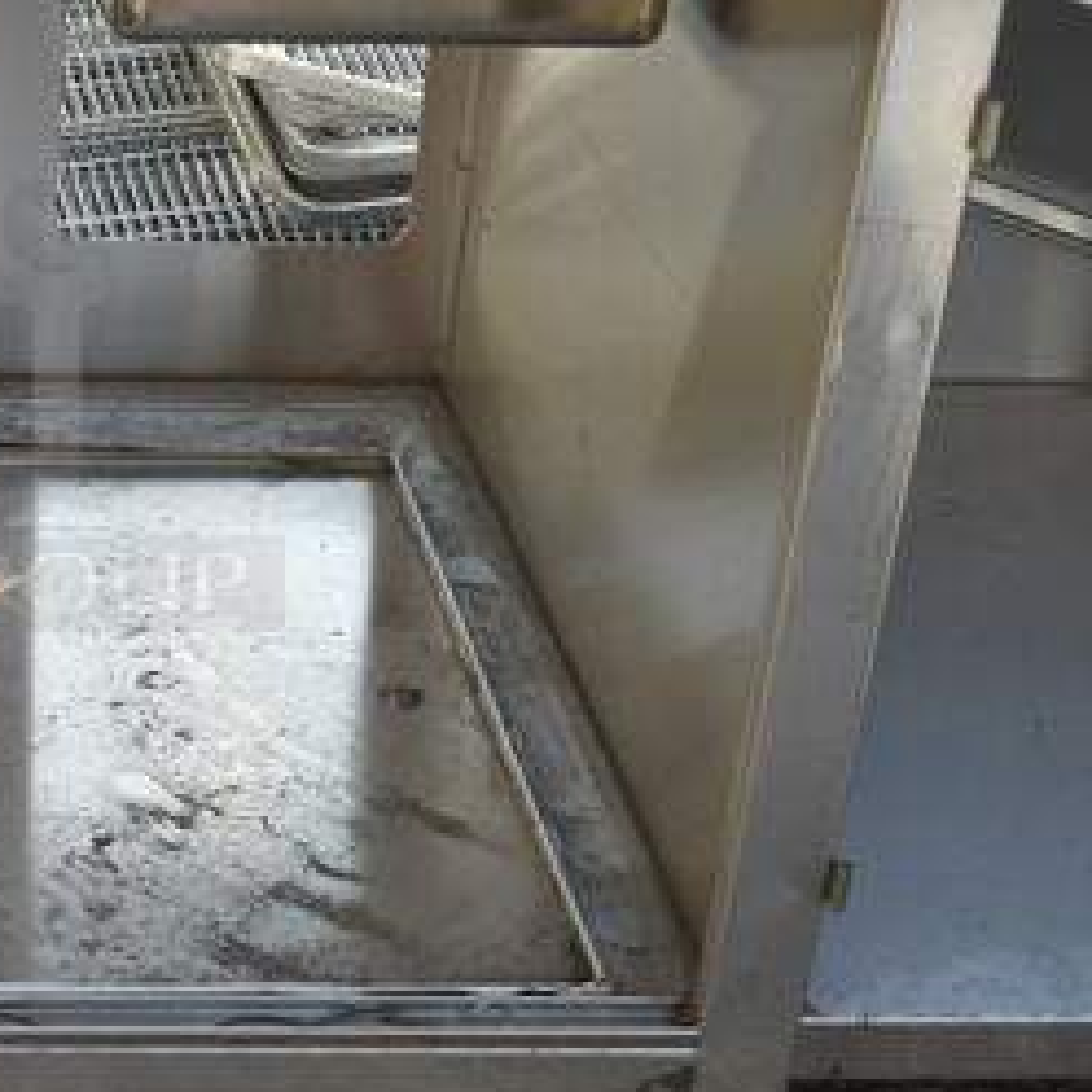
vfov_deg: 22.1
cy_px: 399
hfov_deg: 20.8
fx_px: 2785
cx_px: -202
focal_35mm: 78
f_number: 5.6
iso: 100
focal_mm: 25
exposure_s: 1/125
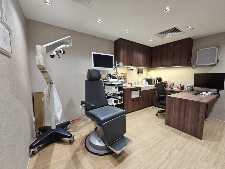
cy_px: 84
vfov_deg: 89.9
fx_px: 84
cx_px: 112
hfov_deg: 106.2
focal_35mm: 13
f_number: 2.2
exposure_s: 1/50
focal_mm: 2.2
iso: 400
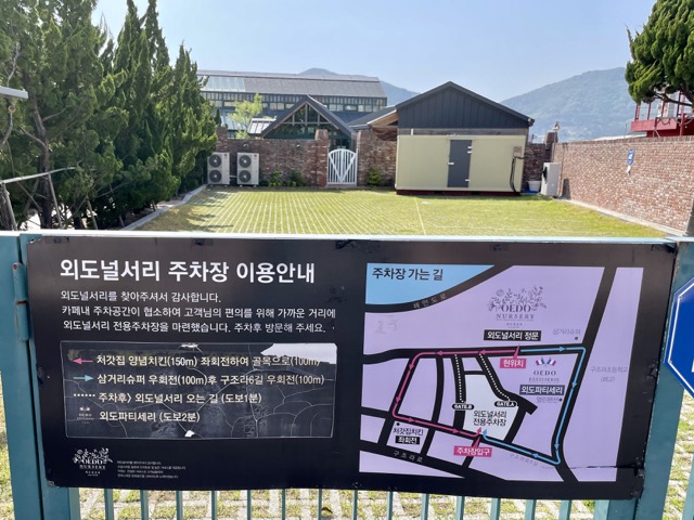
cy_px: 260
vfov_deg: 53.1
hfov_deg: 67.3
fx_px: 521
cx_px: 347
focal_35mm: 26
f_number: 1.6
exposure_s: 1/1742
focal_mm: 4.2
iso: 32
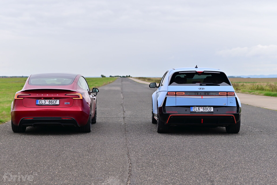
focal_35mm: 75
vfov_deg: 18.2
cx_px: 138
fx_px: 577
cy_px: 92
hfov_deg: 27.0
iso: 100
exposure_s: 1/640
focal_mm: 50
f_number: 2.5
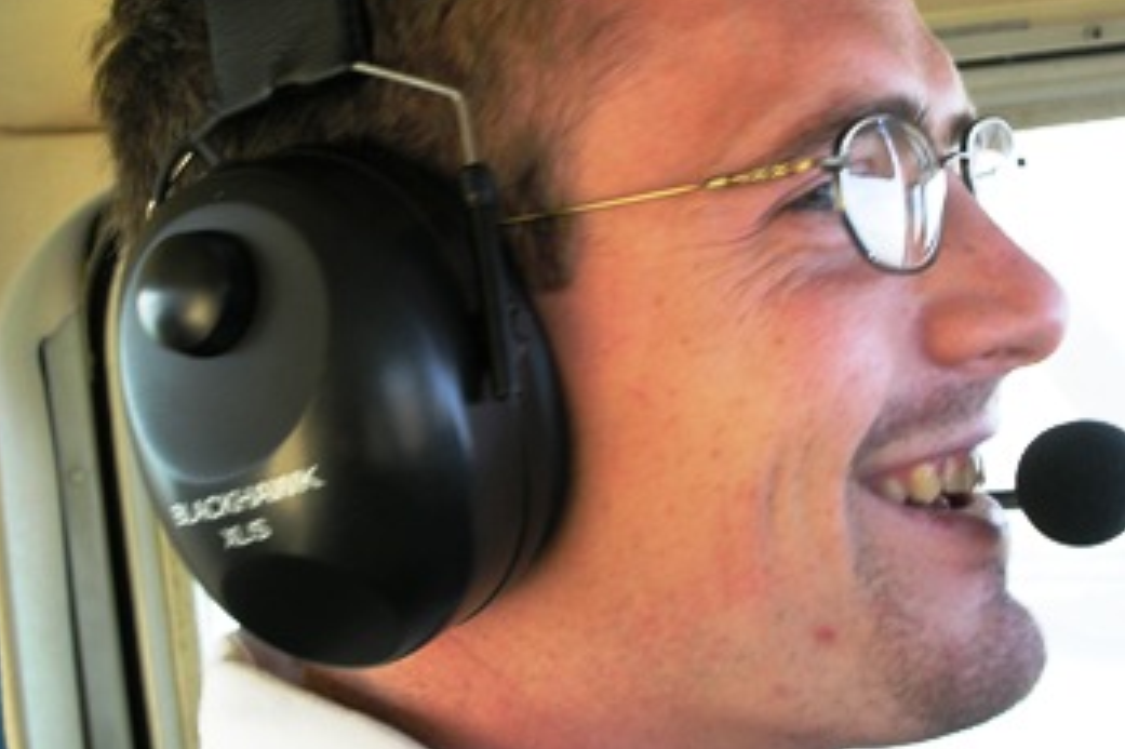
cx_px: 665
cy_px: 289
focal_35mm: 51
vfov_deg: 26.4
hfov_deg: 38.8
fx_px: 1593
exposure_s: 1/45
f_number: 2.8
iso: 100
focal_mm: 7.8
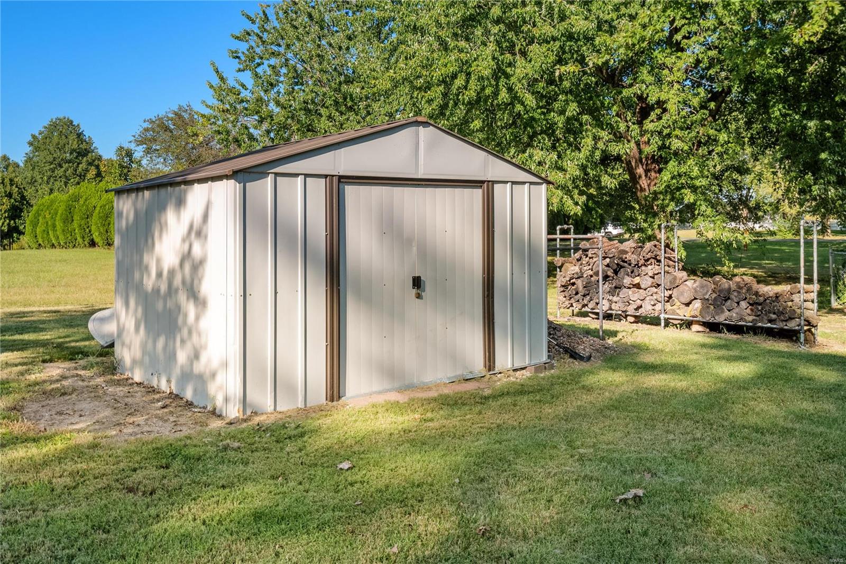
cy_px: 282
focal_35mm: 30
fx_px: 705
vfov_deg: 43.6
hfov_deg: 61.9
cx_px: 423
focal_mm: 15
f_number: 8
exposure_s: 1/500
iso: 400
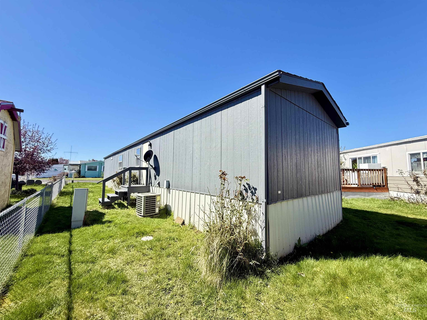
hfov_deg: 102.1
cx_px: 214
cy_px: 160
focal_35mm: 14
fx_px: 173
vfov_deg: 85.7
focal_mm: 2.22
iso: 64
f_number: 2.2
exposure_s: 1/1001
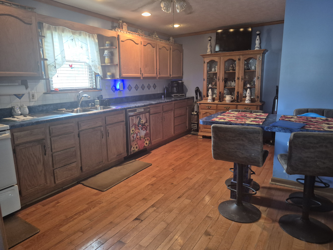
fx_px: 221
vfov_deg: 58.9
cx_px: 166
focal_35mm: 23
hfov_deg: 73.9
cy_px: 125
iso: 800
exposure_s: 1/60
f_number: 1.8
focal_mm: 5.4
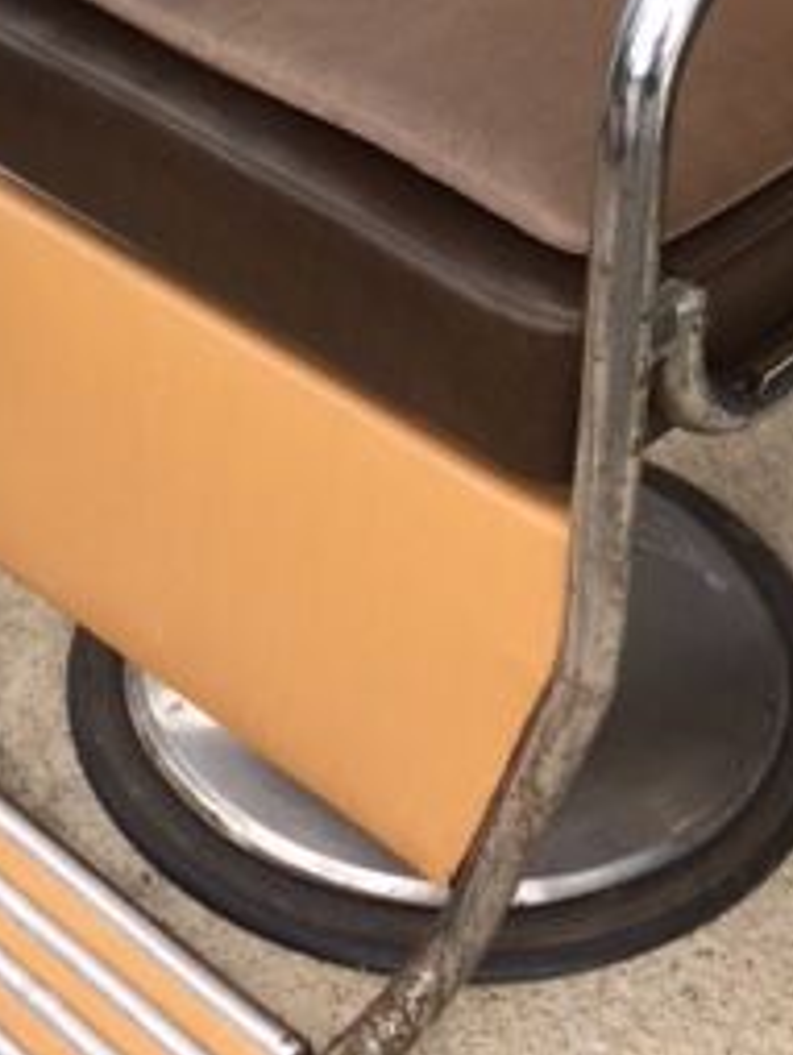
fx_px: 2226
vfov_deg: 26.1
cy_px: 195
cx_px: 361
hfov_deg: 20.2
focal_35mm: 73
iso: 32
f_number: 2.2
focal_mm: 4.15
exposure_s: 1/695
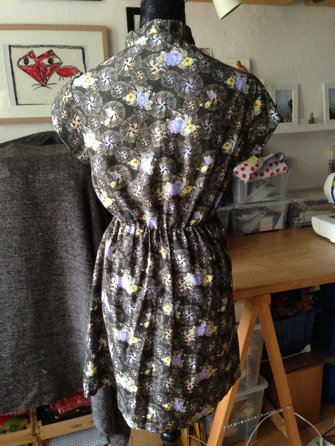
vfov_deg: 55.3
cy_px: 223
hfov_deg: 43.0
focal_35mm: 33
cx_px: 168
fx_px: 426
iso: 320
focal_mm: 4.12
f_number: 2.4
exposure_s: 1/15
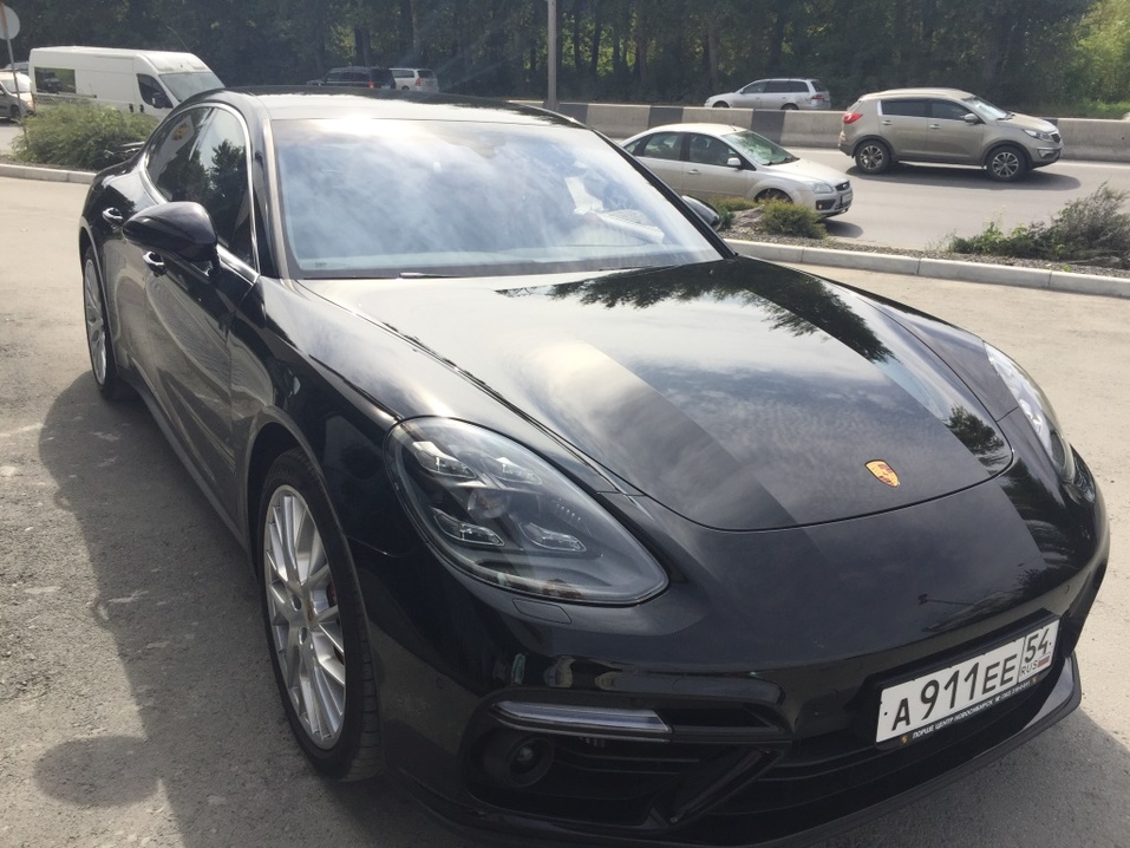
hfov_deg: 61.7
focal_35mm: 29
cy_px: 424
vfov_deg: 48.2
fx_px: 947
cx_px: 565
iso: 32
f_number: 2.2
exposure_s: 1/1980
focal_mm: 4.15
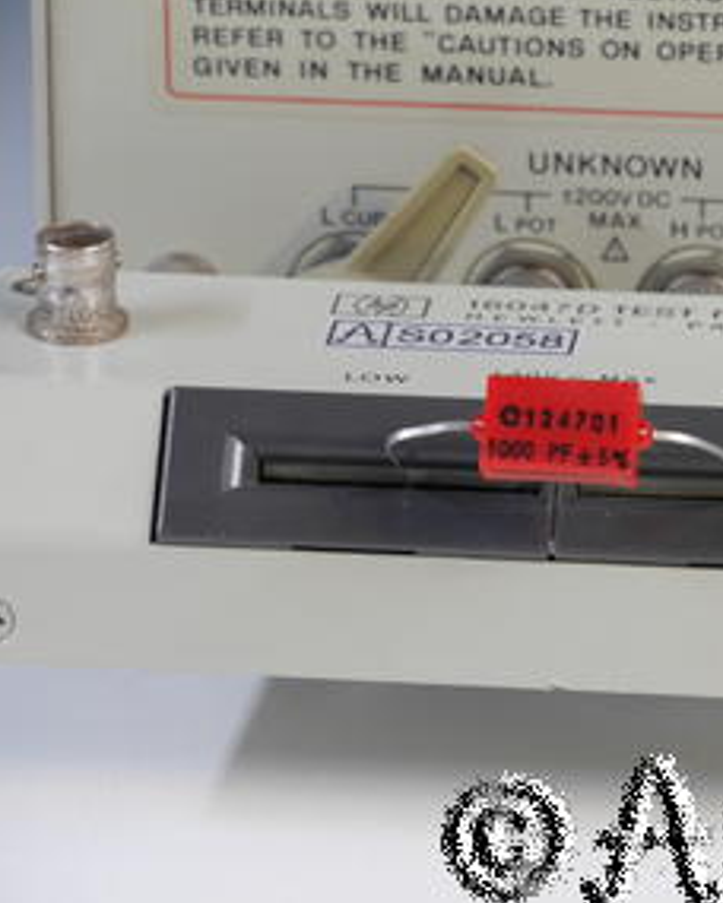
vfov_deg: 5.0
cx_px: 580
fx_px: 10271
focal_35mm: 384
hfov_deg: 4.0
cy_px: 459
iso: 200
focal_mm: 140
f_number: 8
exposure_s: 1/2.5
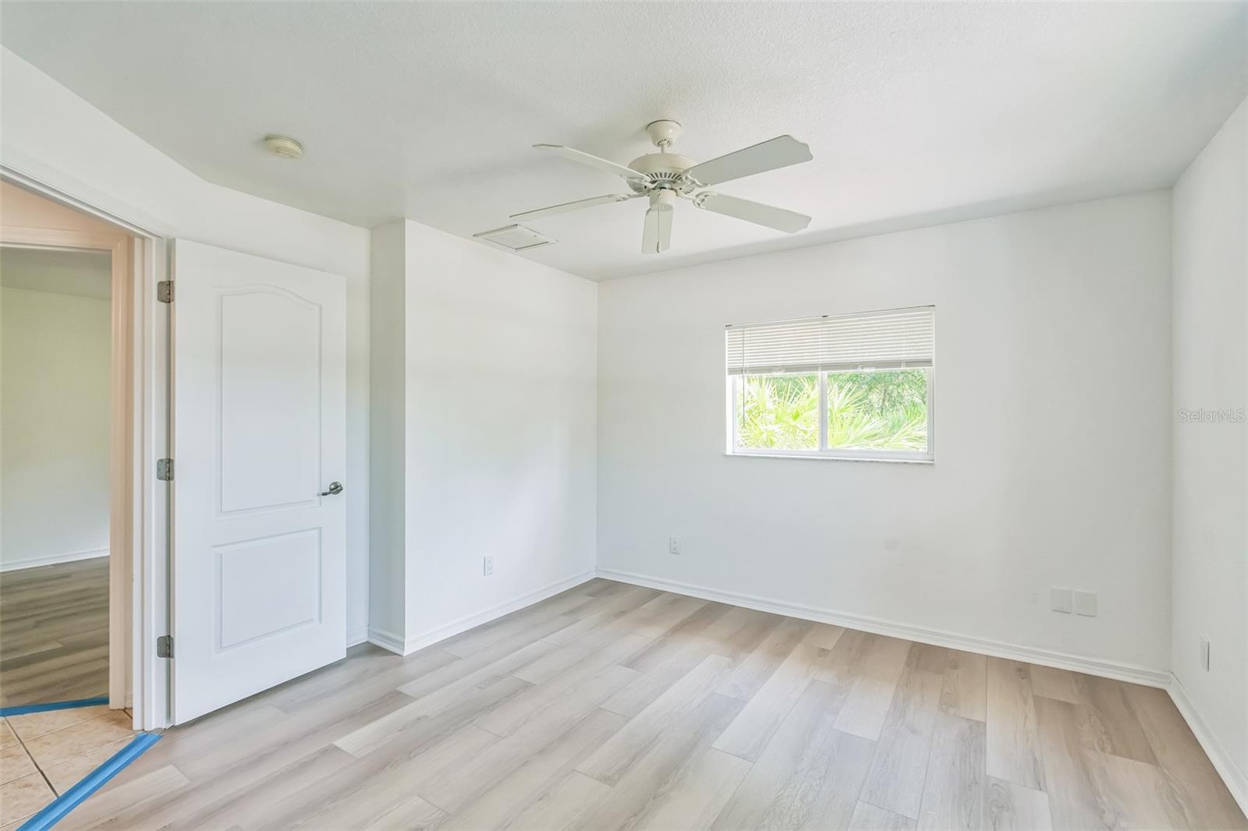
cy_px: 416
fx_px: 555
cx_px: 624
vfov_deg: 73.7
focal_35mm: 16
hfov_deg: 96.7
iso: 400
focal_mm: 16
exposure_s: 1/50
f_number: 8
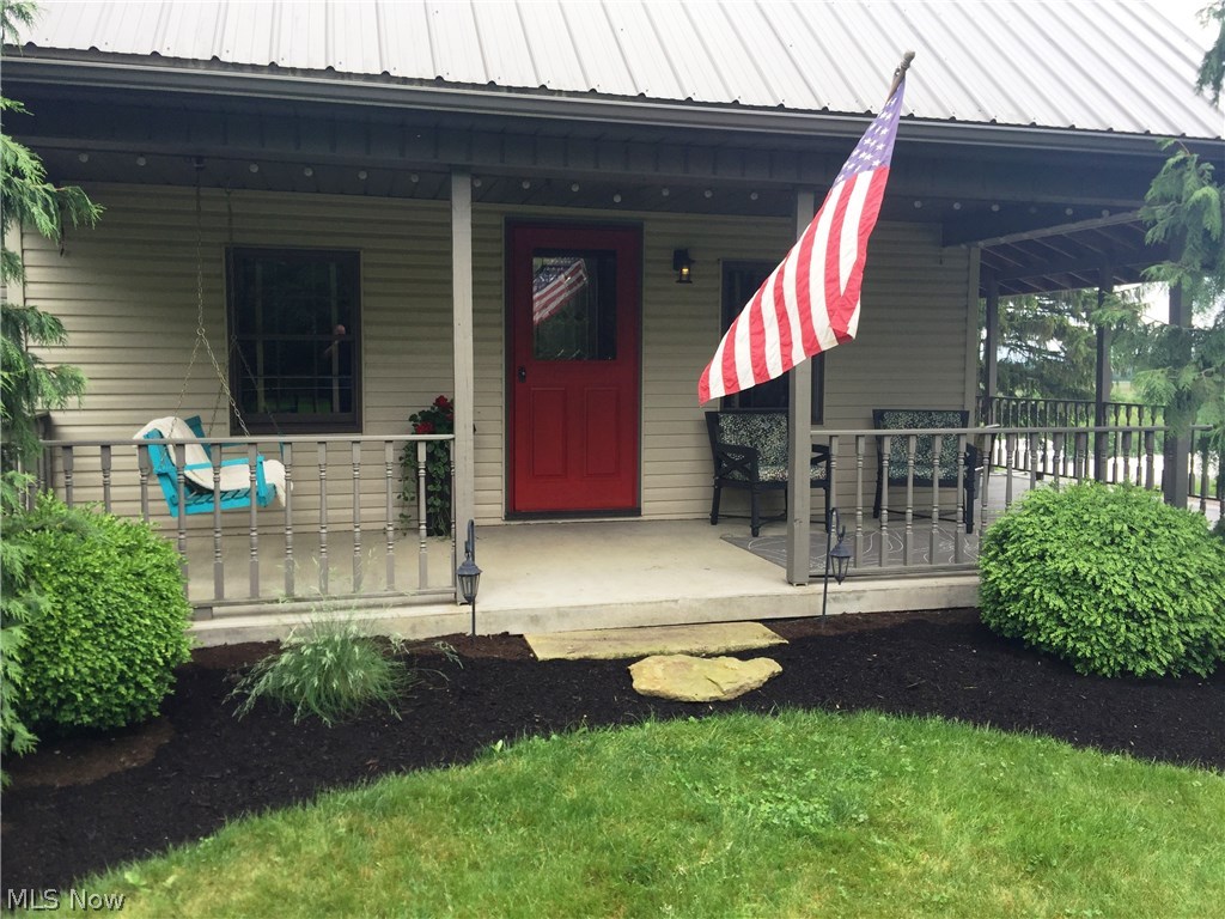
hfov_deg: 61.7
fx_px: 1026
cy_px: 460
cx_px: 612
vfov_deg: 48.2
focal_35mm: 29
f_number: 2.2
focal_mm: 4.15
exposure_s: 1/338
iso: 32
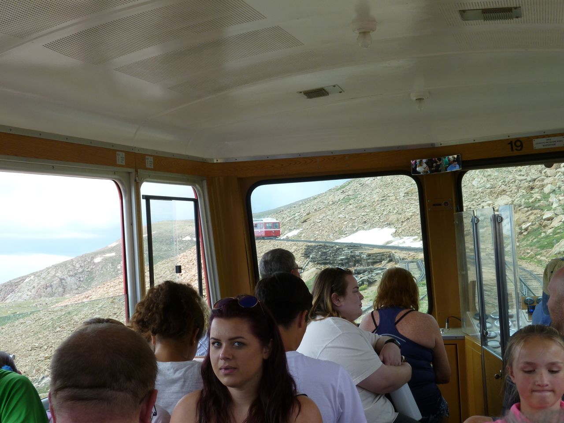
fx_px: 831
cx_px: 282
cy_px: 212
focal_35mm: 51
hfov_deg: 37.5
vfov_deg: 28.6
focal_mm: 9.1
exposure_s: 1/80
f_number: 4.4
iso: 80
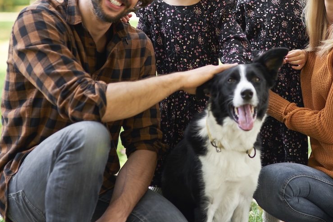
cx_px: 216
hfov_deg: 14.8
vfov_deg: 9.9
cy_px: 46
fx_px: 1277
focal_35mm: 138
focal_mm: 85
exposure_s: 1/160
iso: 100
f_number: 2.8
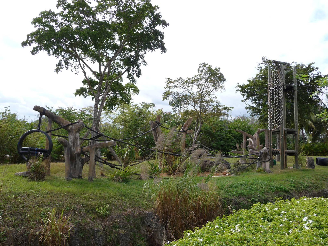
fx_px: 303
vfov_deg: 44.2
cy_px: 123
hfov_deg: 56.8
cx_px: 164
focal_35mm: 32
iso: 100
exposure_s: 1/640
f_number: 3.5
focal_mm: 5.3
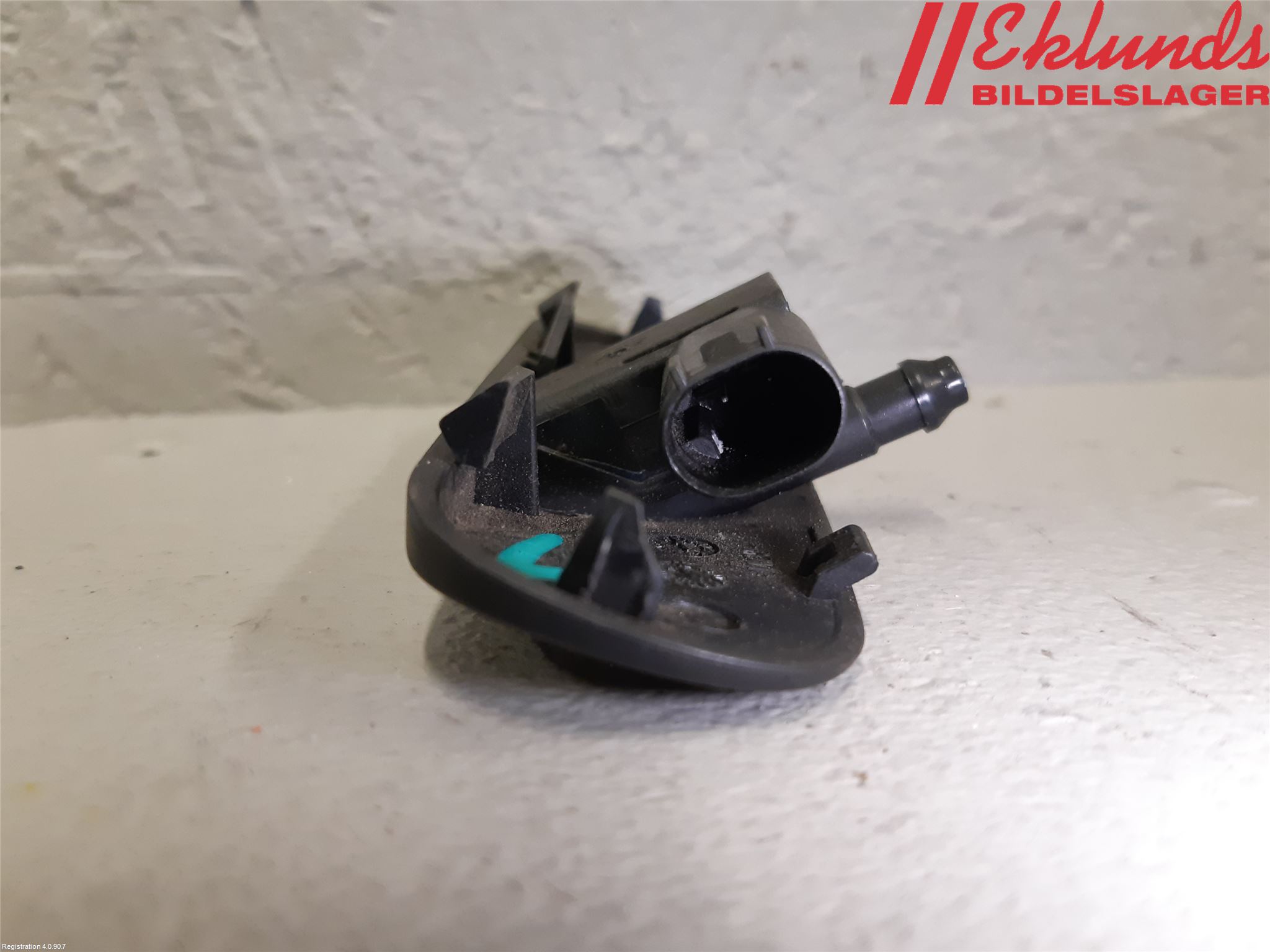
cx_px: 635
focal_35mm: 26
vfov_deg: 53.1
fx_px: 954
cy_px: 476
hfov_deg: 67.3
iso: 200
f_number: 1.7
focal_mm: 3.93
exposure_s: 1/50
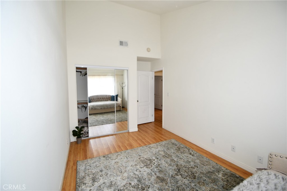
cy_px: 96
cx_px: 144
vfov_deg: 77.3
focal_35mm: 15
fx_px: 120
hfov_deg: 100.4
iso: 250
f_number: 4
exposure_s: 1/60
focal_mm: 10
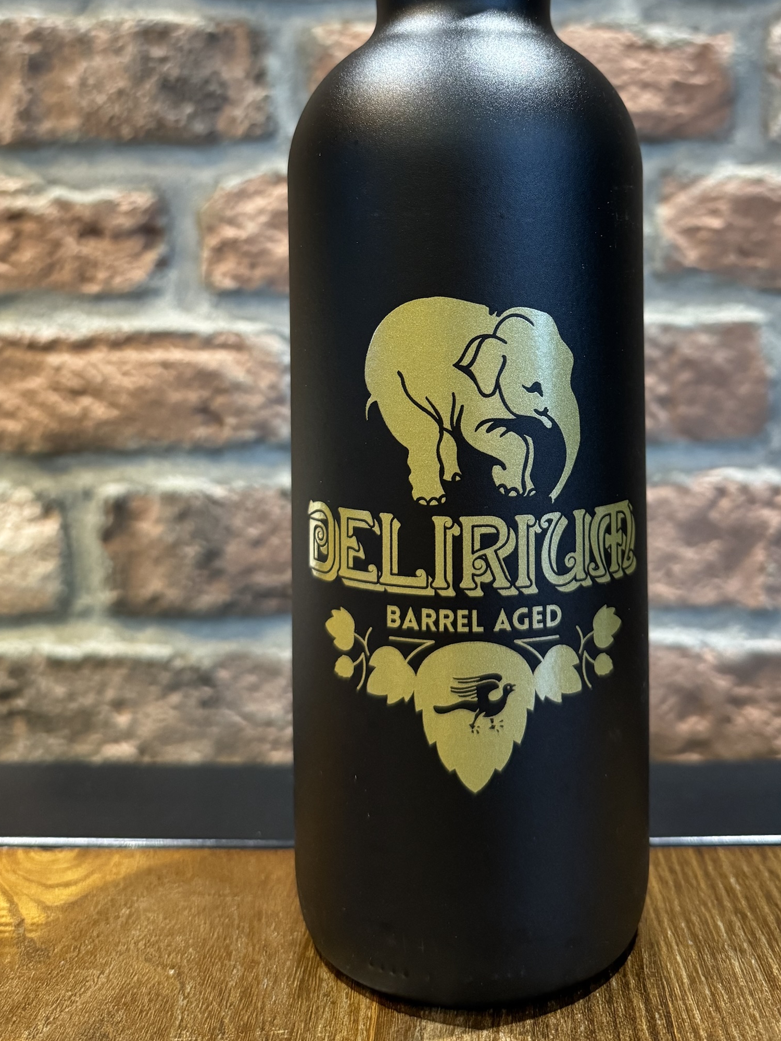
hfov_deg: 39.5
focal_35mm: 36
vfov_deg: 49.7
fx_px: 1083
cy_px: 284
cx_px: 467
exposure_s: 1/50
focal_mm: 6.76
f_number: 1.78
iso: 640
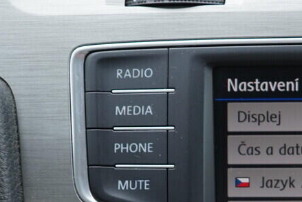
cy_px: 220
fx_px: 990
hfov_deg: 16.3
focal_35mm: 118
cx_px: 404
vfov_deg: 11.5
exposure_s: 1/40
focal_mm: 24
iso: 250
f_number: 2.8
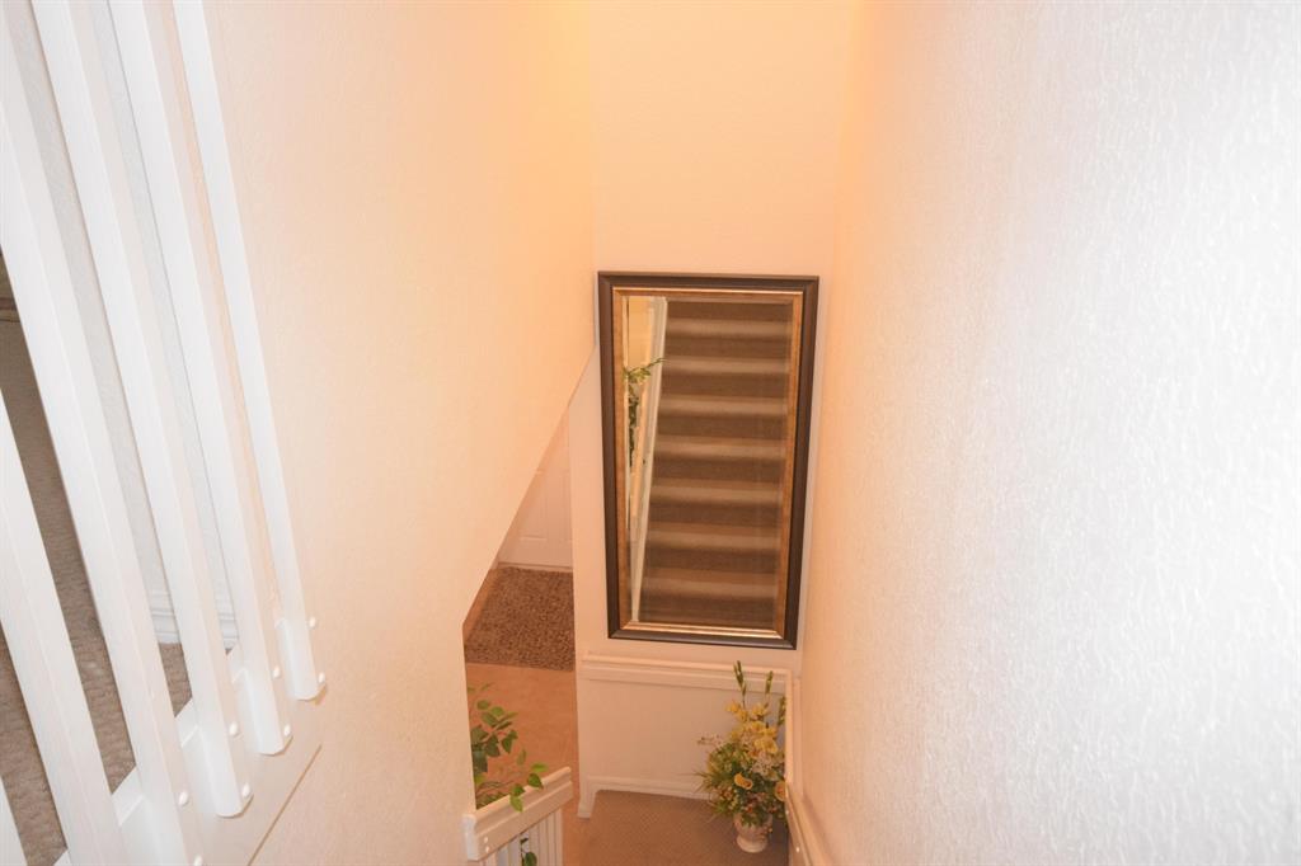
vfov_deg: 43.6
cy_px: 433
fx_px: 1084
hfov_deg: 61.9
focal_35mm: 30
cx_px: 650
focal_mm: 20
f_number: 5.6
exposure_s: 1/60
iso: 3200
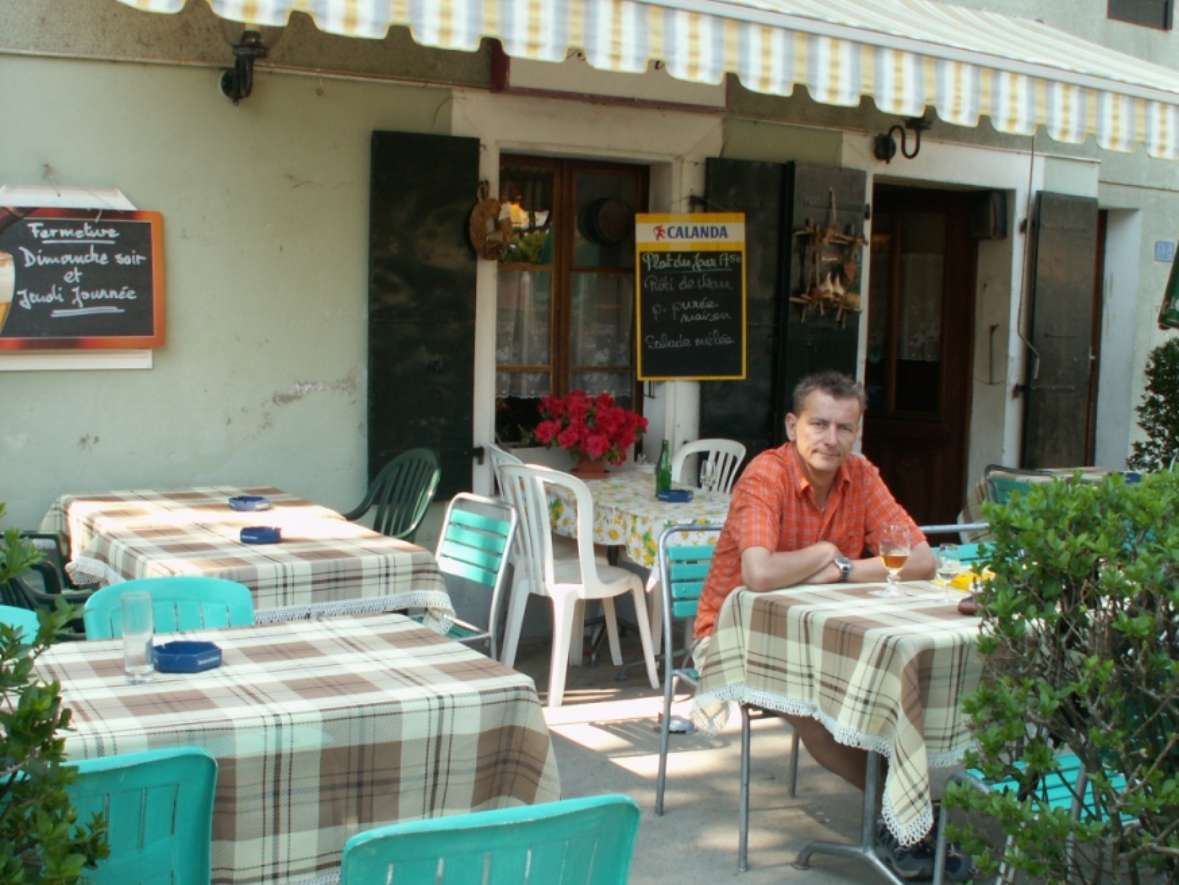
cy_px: 482
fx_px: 1397
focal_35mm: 41
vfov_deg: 35.1
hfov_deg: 45.8
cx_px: 611
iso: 50
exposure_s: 1/40
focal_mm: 5.86
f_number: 4.5
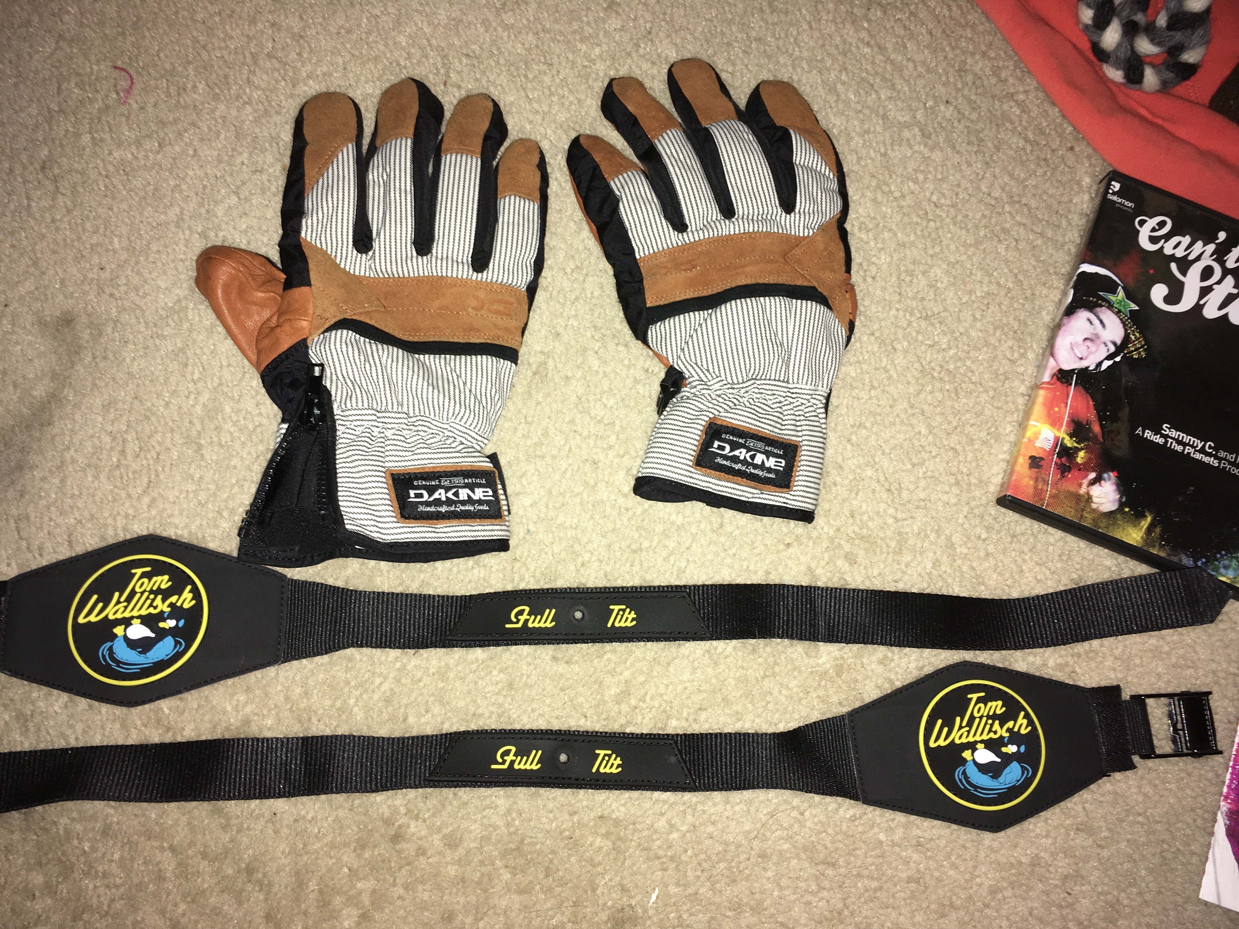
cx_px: 620
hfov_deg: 61.7
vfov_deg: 48.2
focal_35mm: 29
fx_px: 1038
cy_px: 464
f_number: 2.2
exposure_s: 1/16
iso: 32
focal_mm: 4.15
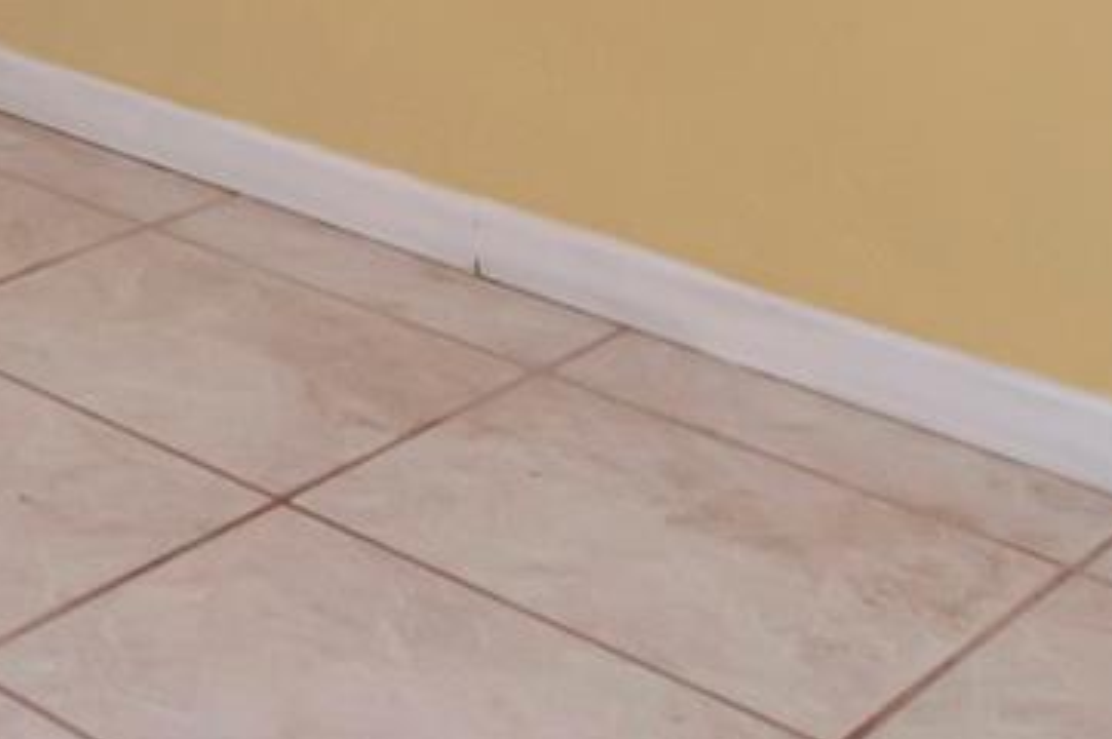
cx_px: -813
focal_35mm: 73
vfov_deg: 15.5
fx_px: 2260
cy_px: -653
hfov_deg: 20.6
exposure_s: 1/125
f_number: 10
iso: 800
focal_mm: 11
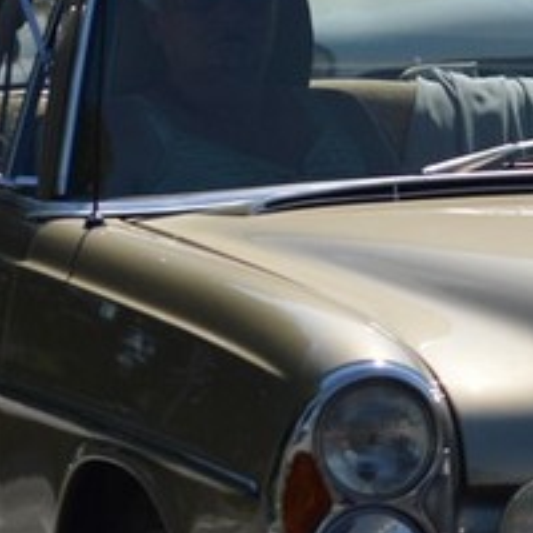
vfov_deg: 2.6
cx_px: 682
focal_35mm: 665
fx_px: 11584
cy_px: 161
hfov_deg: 2.6
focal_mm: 116
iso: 100
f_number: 5.6
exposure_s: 1/1000
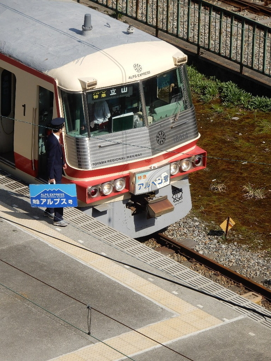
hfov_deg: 6.6
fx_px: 2349
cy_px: 180
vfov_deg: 8.8
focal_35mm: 225
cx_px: 136
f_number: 5.6
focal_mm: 40.1
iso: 80
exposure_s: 1/320
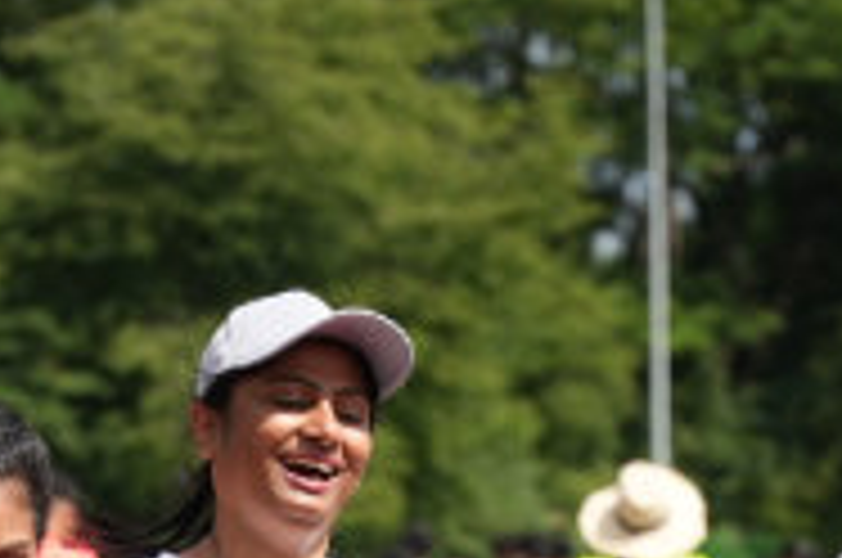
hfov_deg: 6.6
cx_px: 320
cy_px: 1019
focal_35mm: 313
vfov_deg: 4.3
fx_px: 7298
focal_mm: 57.1
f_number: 2.8
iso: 250
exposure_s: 1/4000
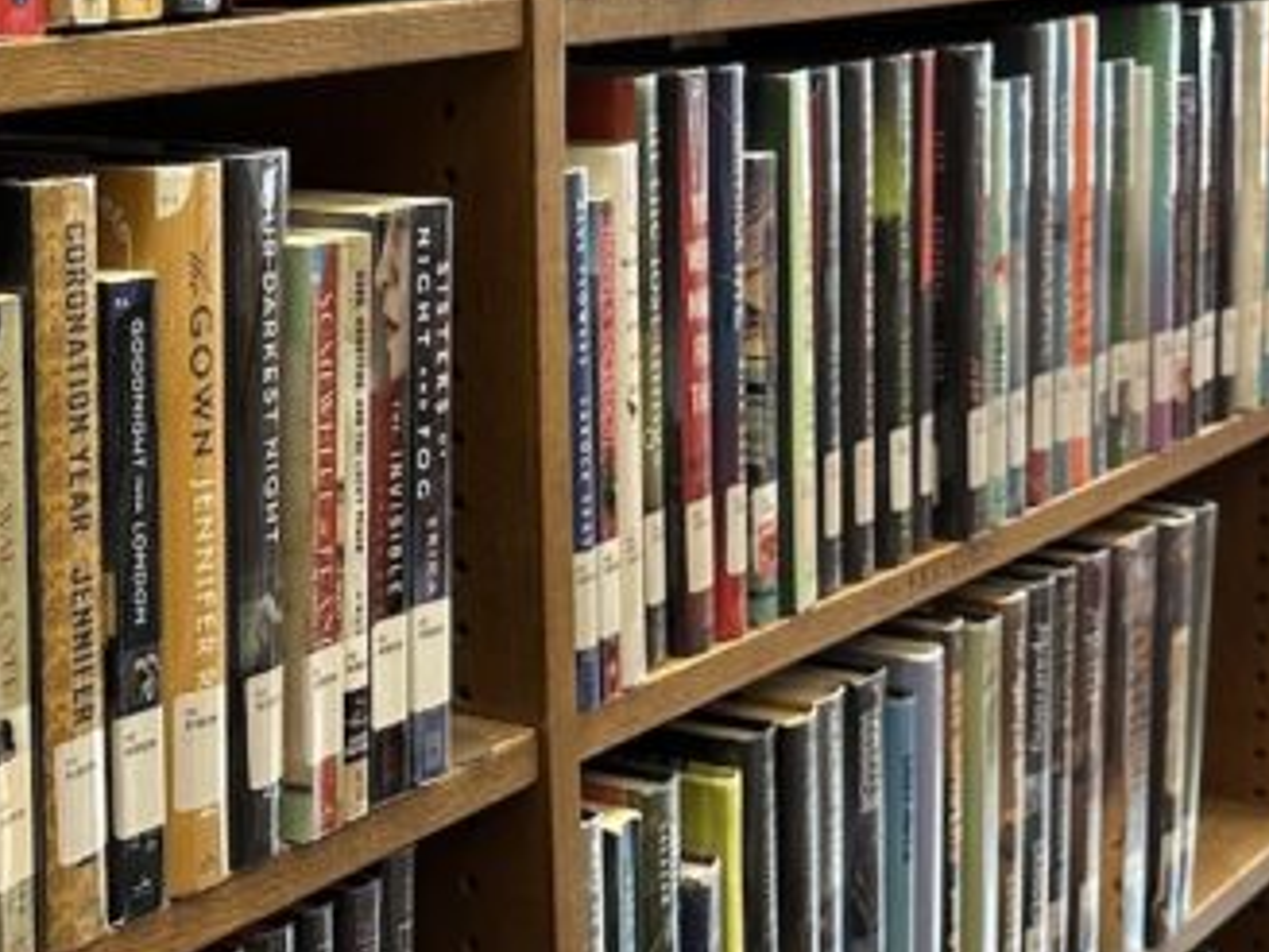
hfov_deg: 24.8
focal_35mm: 75
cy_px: 313
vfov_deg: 19.6
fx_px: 2749
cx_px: 15
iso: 400
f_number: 1.78
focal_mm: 6.86
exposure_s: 1/60
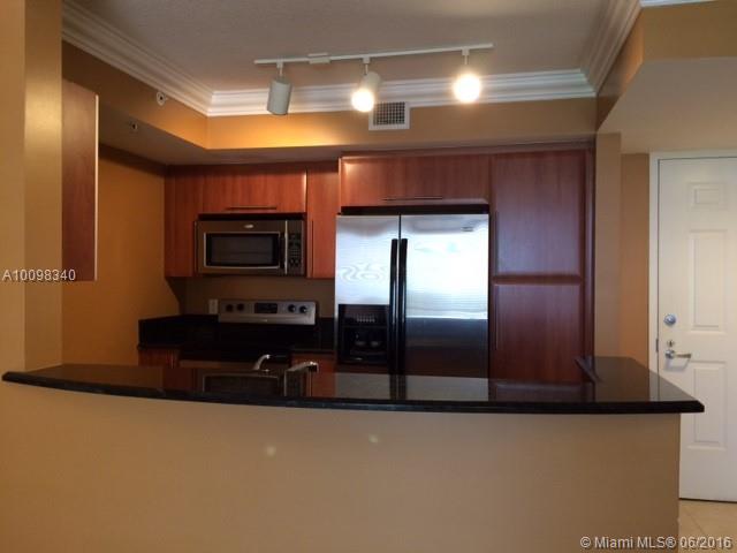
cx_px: 368
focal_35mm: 29
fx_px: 617
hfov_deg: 61.7
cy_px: 276
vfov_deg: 48.2
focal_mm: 4.15
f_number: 2.2
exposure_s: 1/30
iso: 125
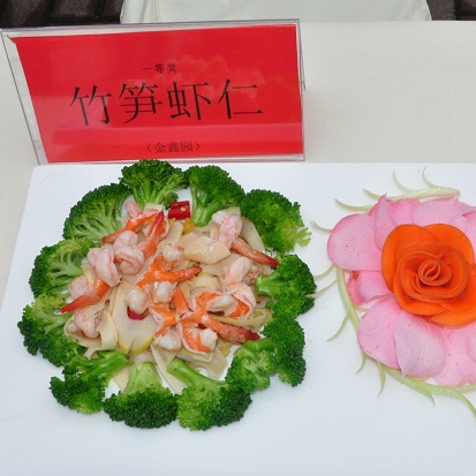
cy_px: 241
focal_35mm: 52
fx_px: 806
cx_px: 320
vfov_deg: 32.9
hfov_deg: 32.6
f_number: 18
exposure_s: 1/200
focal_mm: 21
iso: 1000
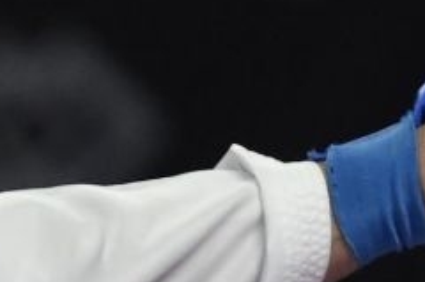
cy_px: 823
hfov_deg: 0.7
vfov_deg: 0.4
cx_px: -531
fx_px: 37172
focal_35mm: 3155
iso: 1250
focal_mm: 280
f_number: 4
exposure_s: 1/800
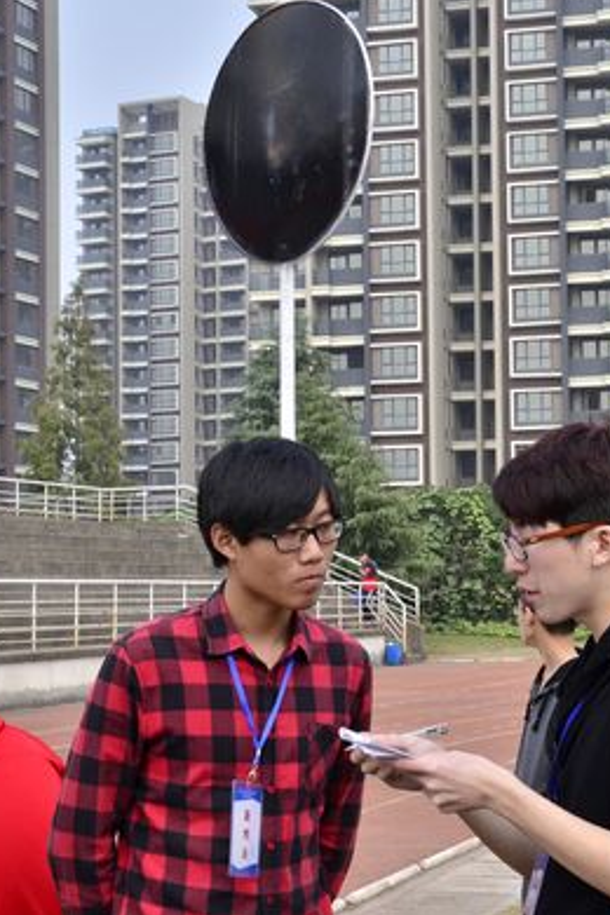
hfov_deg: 19.6
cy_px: 456
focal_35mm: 69
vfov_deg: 29.2
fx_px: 1754
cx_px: 446
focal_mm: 30
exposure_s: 1/400
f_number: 10
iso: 400
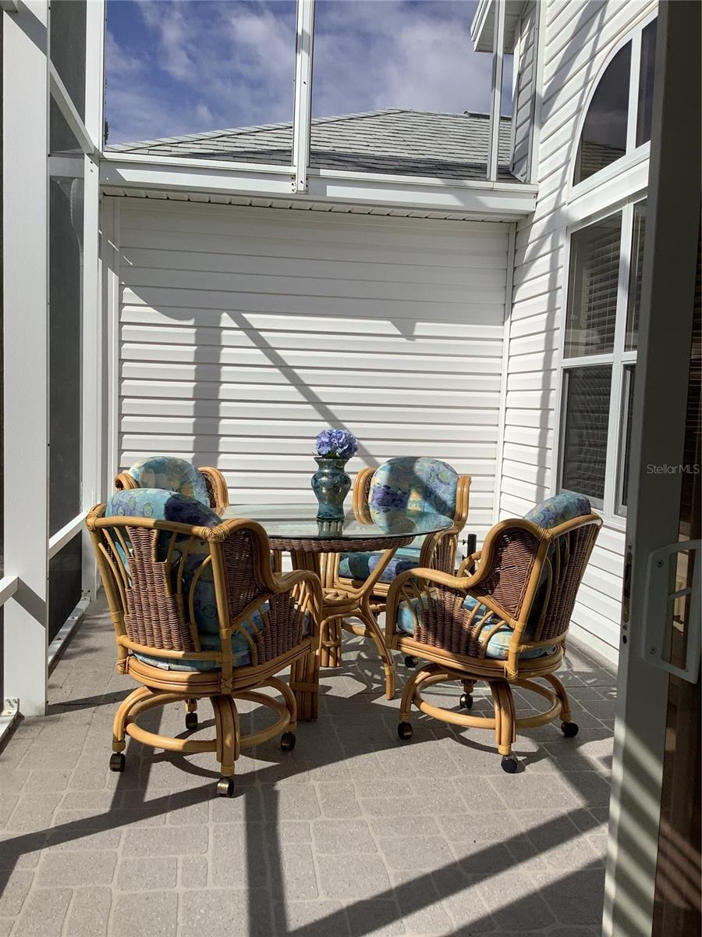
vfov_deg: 58.4
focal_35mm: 31
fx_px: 838
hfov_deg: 45.4
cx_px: 351
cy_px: 468
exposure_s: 1/2331
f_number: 2.4
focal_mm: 3.3
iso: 25
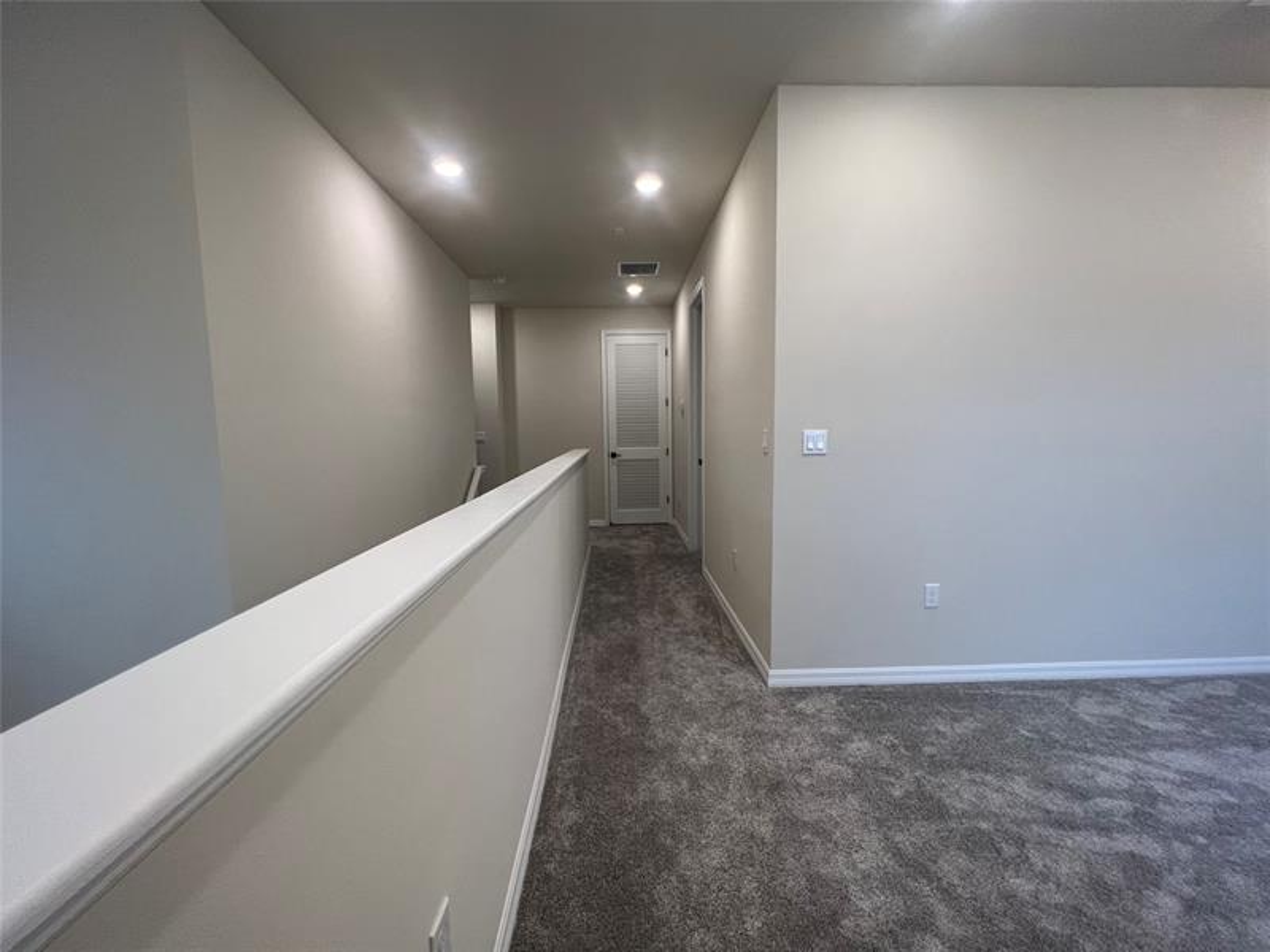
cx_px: 635
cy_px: 476
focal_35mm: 13
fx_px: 477
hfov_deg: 106.2
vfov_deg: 89.9
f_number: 1.8
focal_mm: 1.57
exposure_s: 1/120
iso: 160
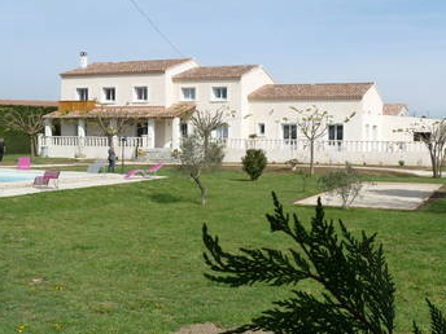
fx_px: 593
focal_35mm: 46
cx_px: 227
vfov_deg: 31.5
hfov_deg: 41.2
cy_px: 166
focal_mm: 6.6
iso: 100
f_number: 4.5
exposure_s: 1/800
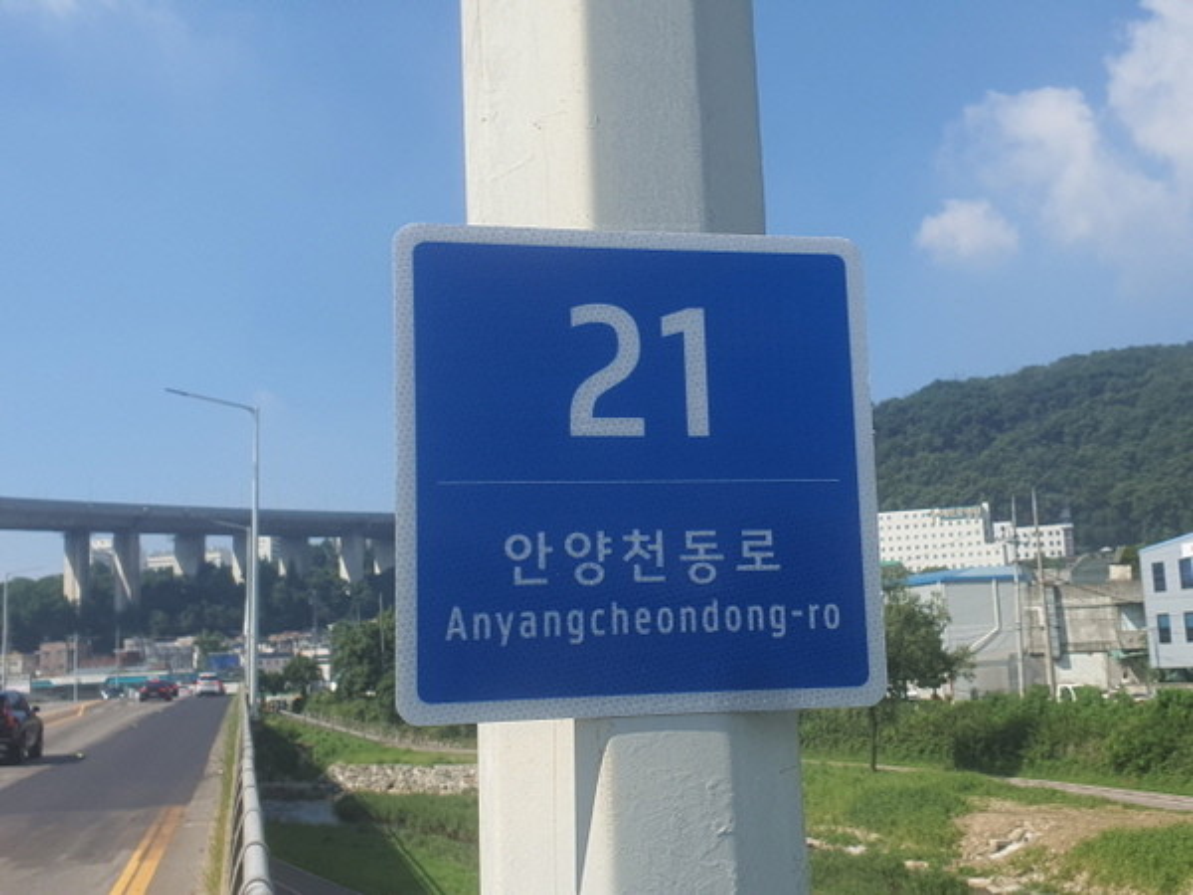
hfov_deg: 67.3
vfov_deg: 53.1
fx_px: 896
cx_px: 596
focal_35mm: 26
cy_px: 448
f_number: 2.4
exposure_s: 1/1576
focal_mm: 4.3
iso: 50
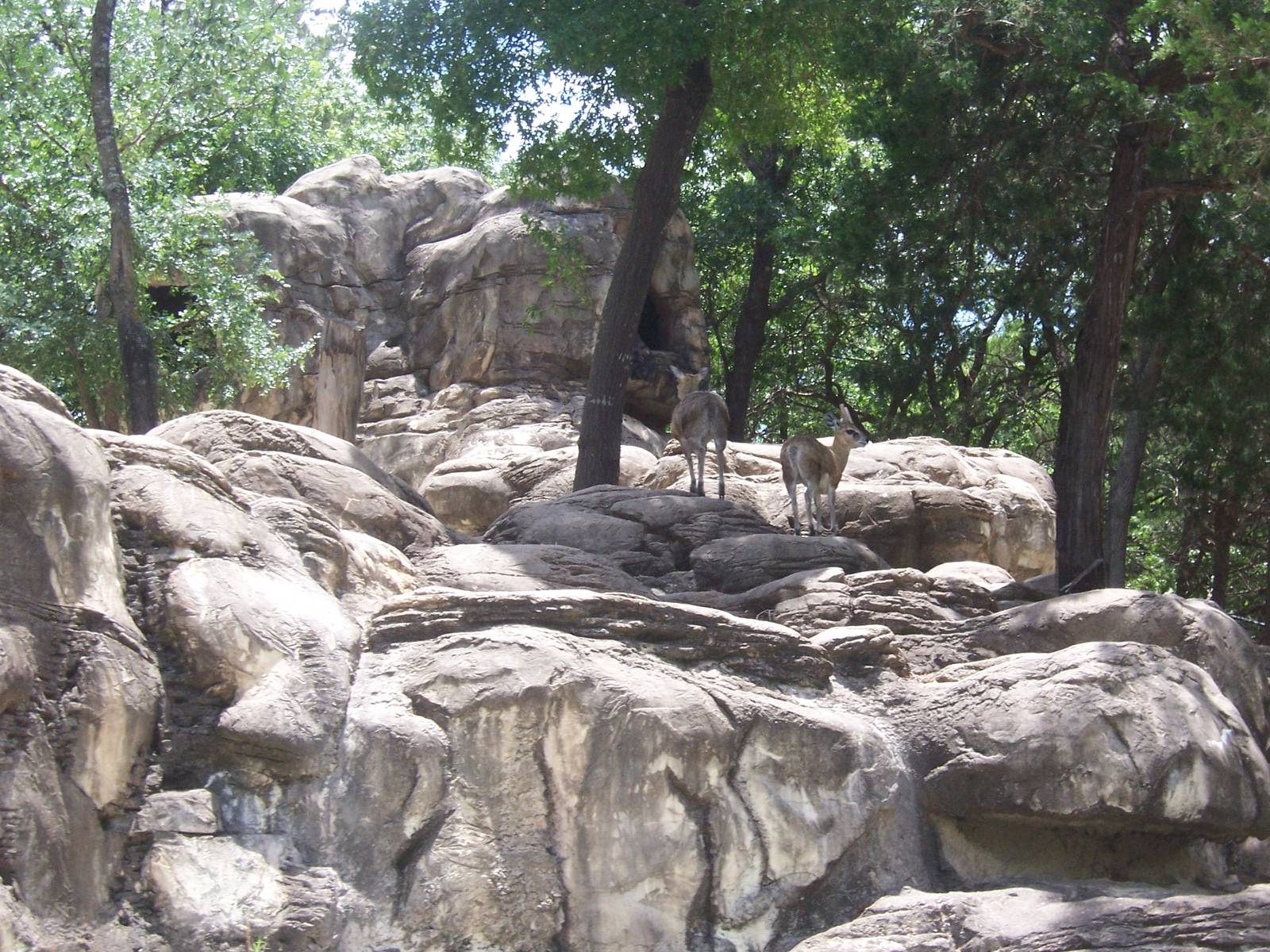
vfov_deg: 20.2
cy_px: 476
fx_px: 2678
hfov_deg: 26.7
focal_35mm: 73
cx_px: 635
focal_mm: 12.1
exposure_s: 1/250
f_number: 4.8
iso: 140
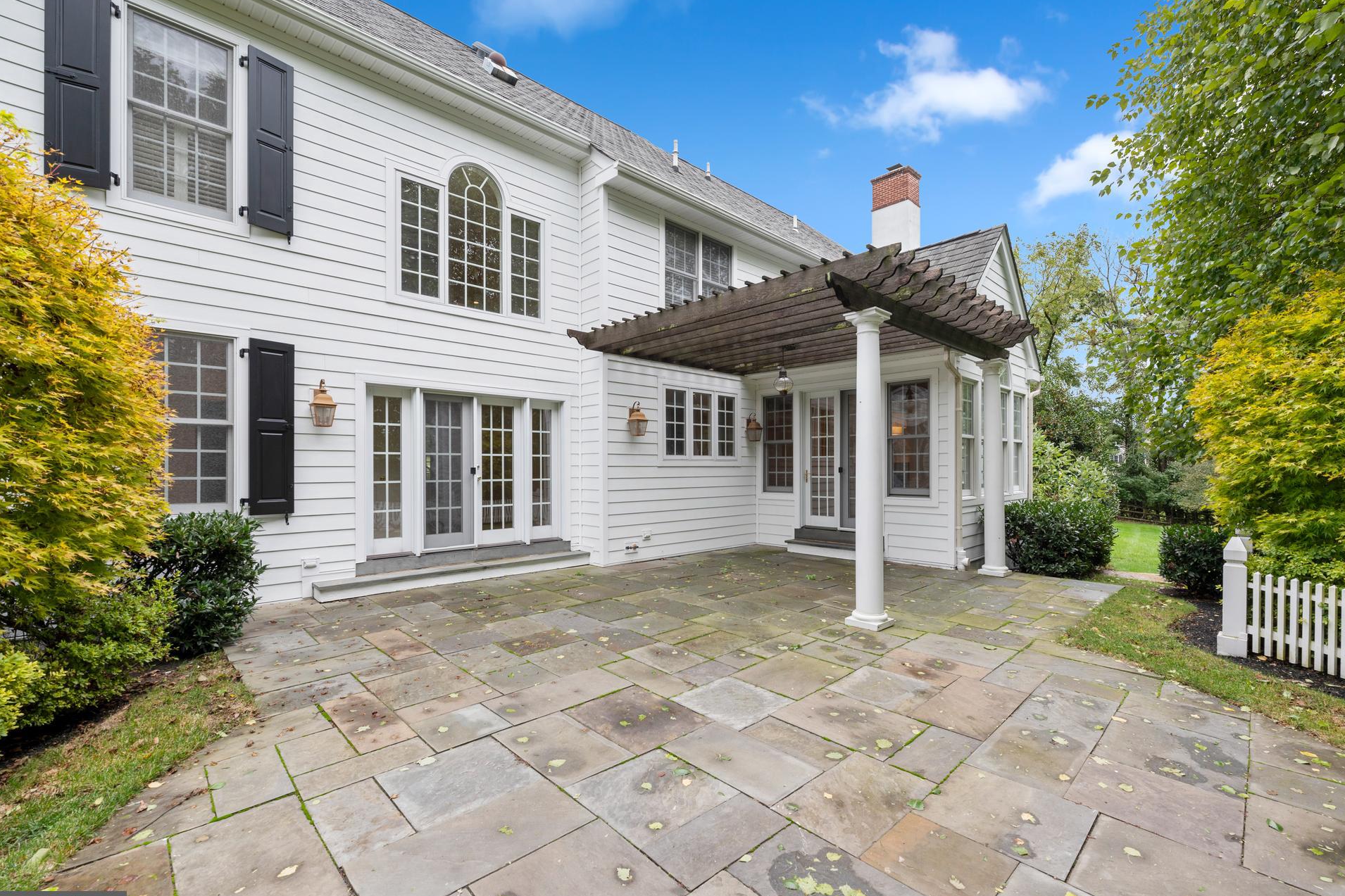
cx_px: 692
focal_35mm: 15
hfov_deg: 100.4
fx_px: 560
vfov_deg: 77.3
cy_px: 462
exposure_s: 1/80
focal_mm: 14
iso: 320
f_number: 7.1
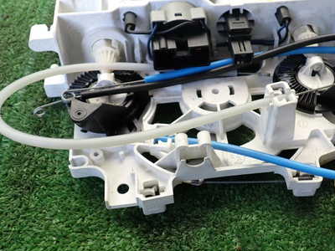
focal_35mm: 45
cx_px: 224
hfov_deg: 41.5
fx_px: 435
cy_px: 115
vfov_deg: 32.2
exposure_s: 1/125
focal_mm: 5.4
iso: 125
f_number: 2.3
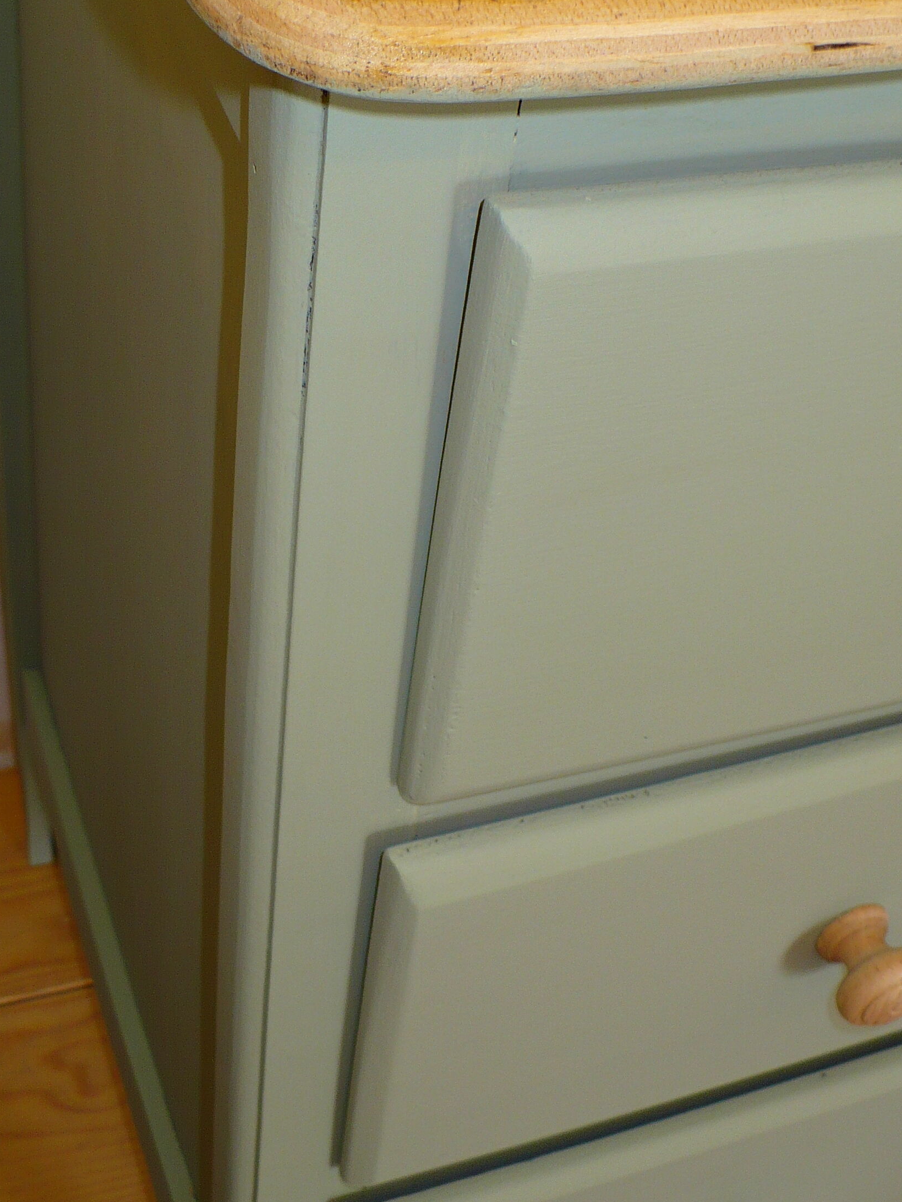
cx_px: 477
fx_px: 1807
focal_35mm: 52
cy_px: 536
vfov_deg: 36.8
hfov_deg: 28.0
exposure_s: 1/30
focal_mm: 6.1
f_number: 2.8
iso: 100
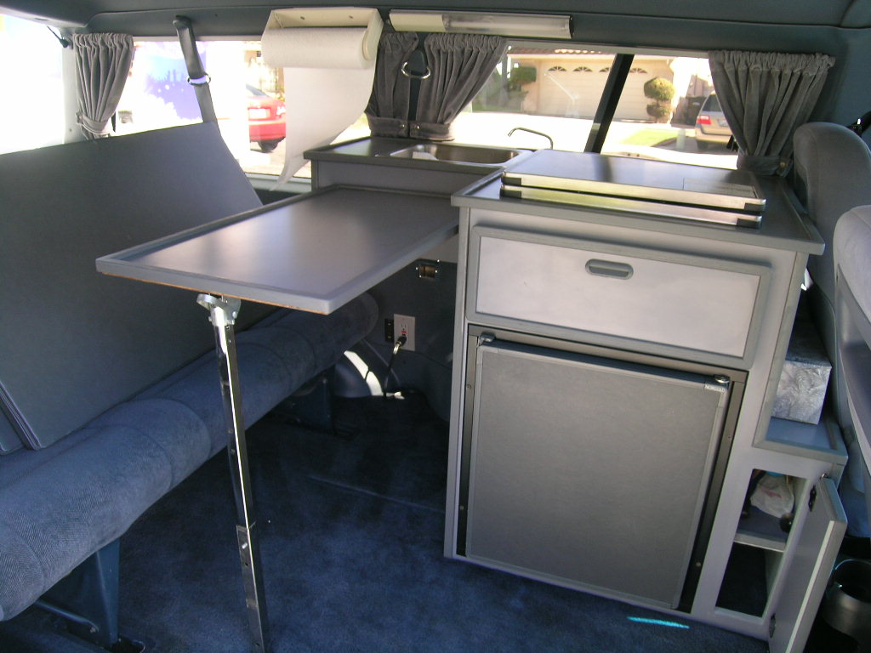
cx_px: 436
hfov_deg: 63.4
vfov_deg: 49.7
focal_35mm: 28
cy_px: 326
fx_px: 705
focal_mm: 5.8
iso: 50
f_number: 4
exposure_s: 1/27.5
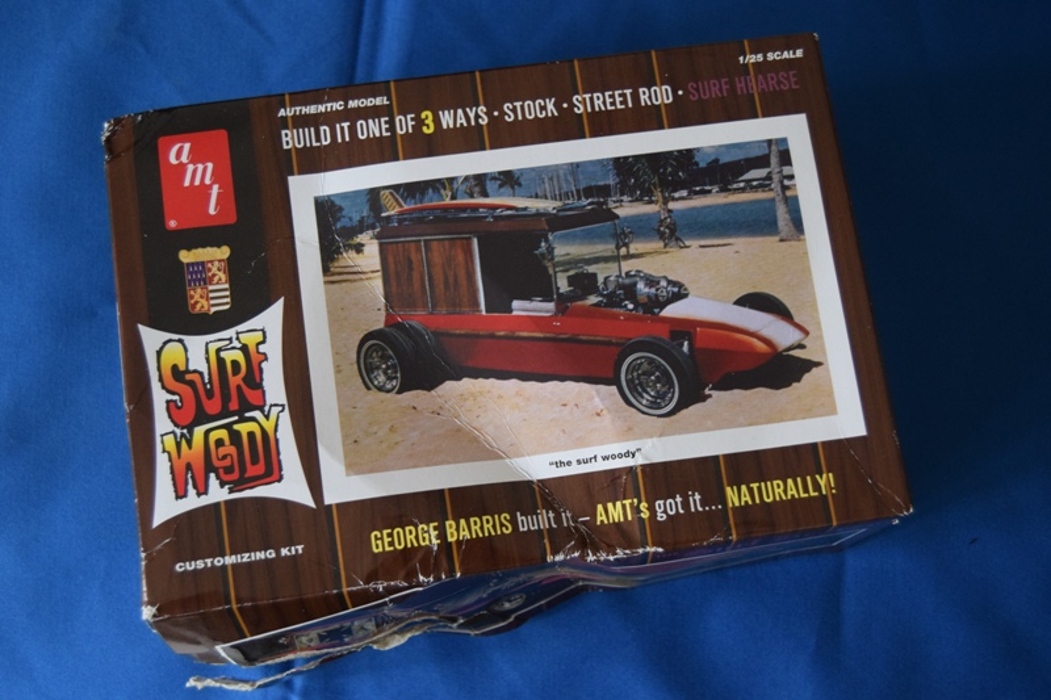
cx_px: 526
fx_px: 1401
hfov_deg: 41.1
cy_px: 350
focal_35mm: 48
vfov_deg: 28.1
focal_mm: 32
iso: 2000
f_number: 4.5
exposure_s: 1/60
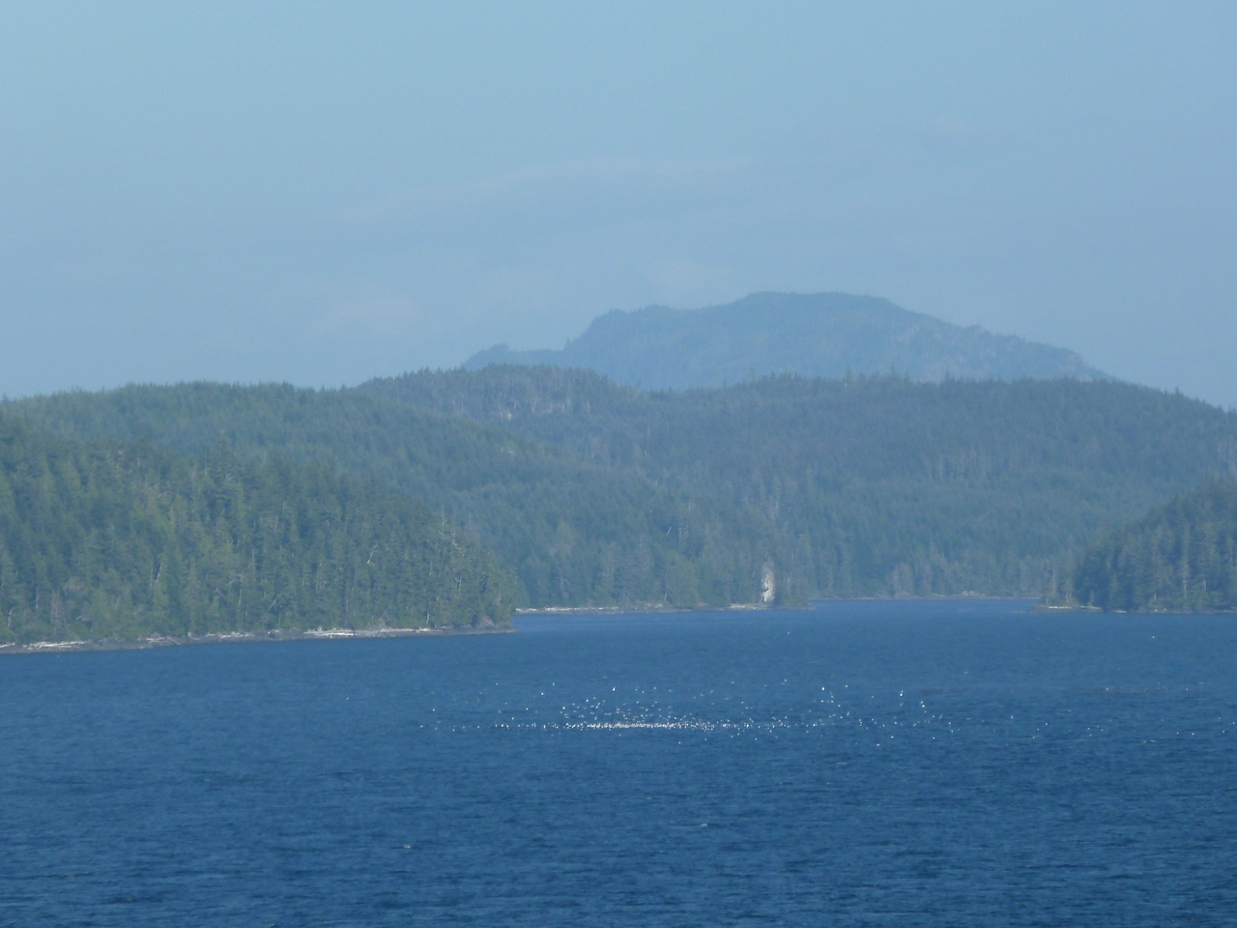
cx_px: 618
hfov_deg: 7.9
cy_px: 464
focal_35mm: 250
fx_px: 8934
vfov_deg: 5.9
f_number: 5.9
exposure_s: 1/250
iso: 80
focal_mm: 36
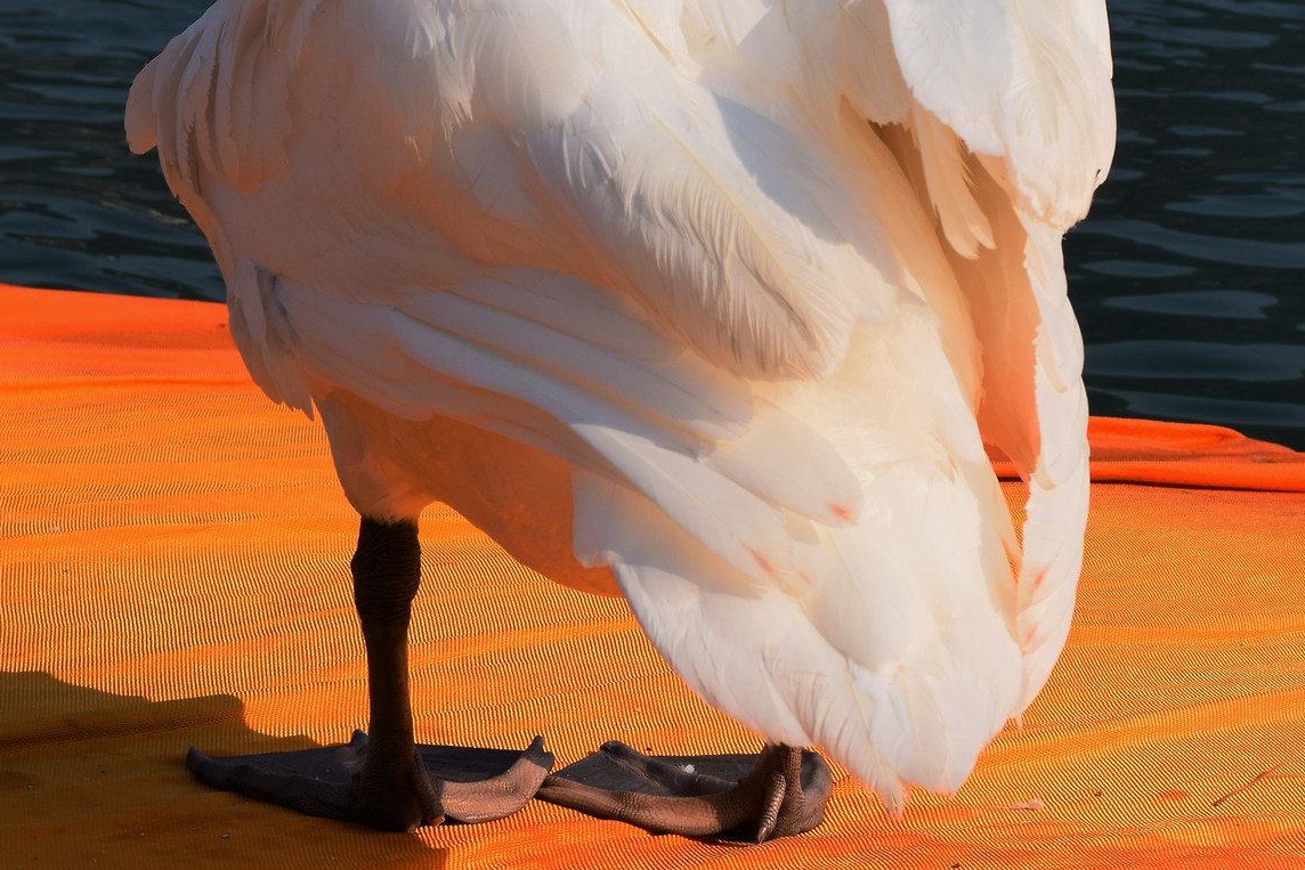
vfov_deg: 9.0
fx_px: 5474
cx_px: 1191
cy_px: -5
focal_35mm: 151
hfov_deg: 13.5
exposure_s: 1/400
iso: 200
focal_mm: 48
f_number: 10
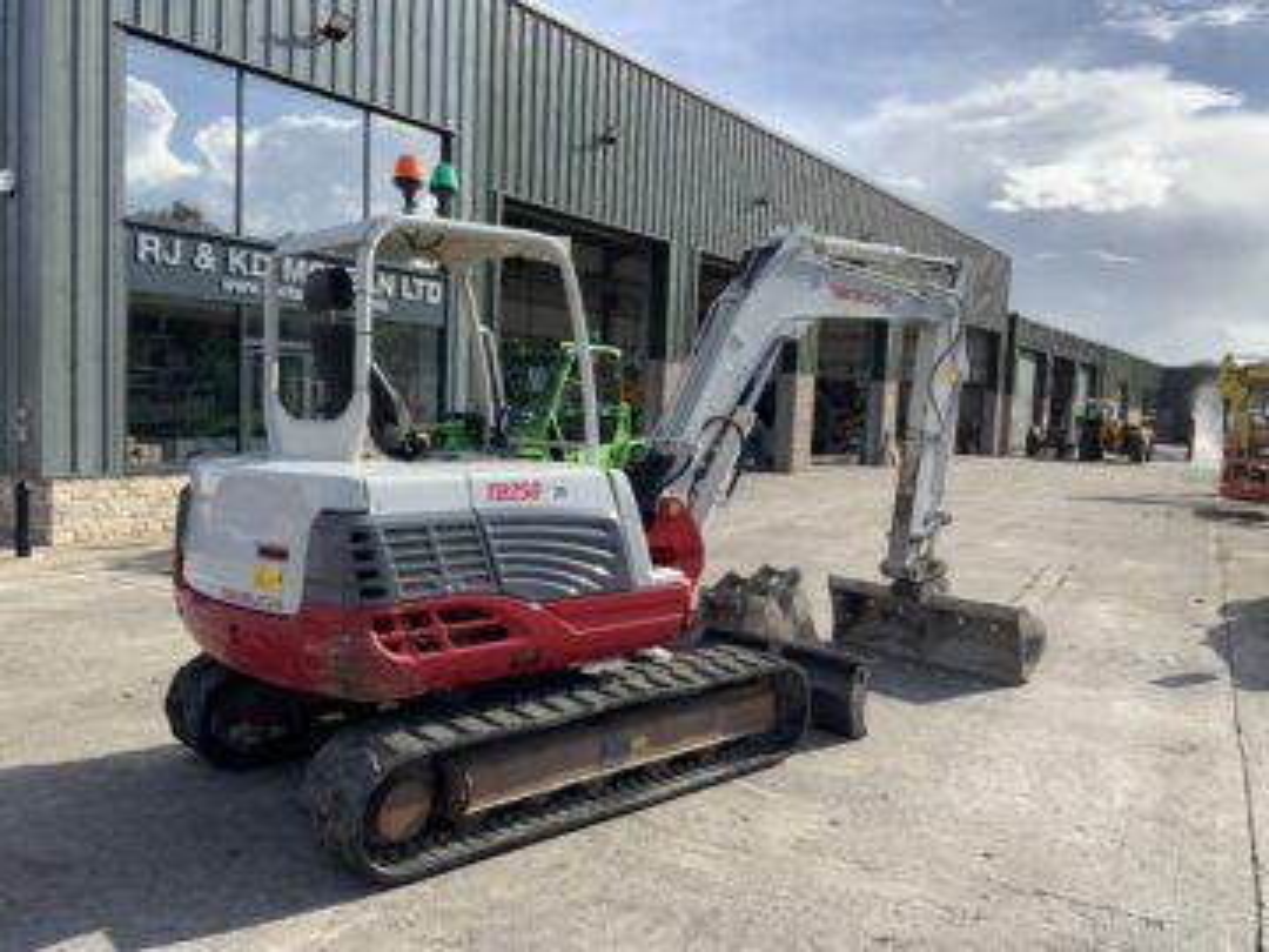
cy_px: 476
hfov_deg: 61.7
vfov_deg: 48.2
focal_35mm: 29
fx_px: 1063
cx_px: 634
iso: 16
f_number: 1.8
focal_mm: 3
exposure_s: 1/1279
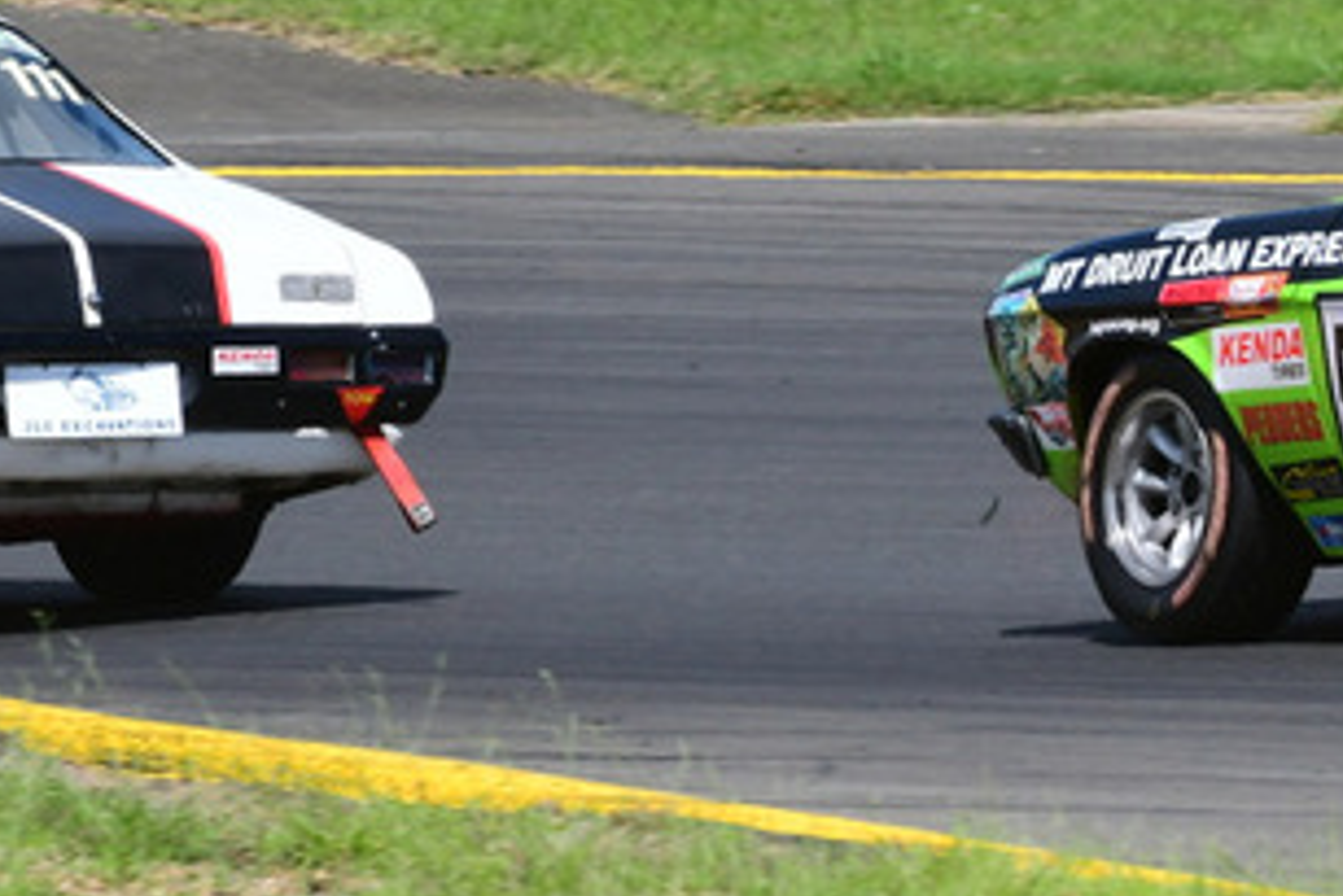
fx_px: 37956
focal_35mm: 1017
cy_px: 79
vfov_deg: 1.4
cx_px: 1566
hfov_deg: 2.0
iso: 400
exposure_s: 1/500
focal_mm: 260
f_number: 13
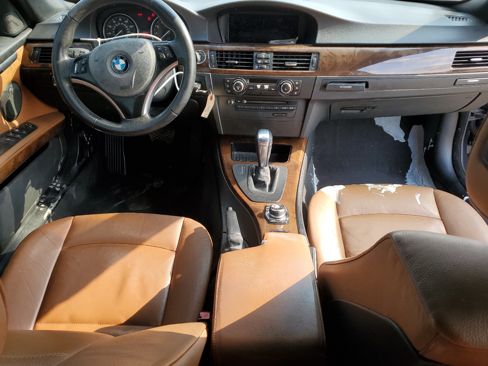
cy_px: 172
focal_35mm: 29
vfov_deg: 48.2
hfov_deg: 61.6
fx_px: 409
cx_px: 235
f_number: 1.5
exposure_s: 1/294
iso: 50
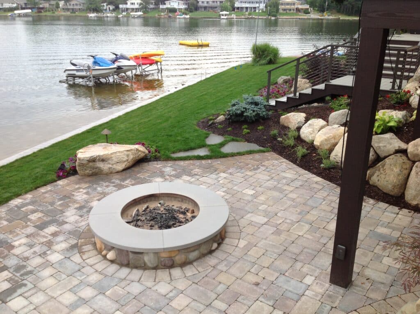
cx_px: 210
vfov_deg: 40.6
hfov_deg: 52.7
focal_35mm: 35
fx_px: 424
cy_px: 157
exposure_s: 1/263
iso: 50
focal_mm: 4.28
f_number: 2.4
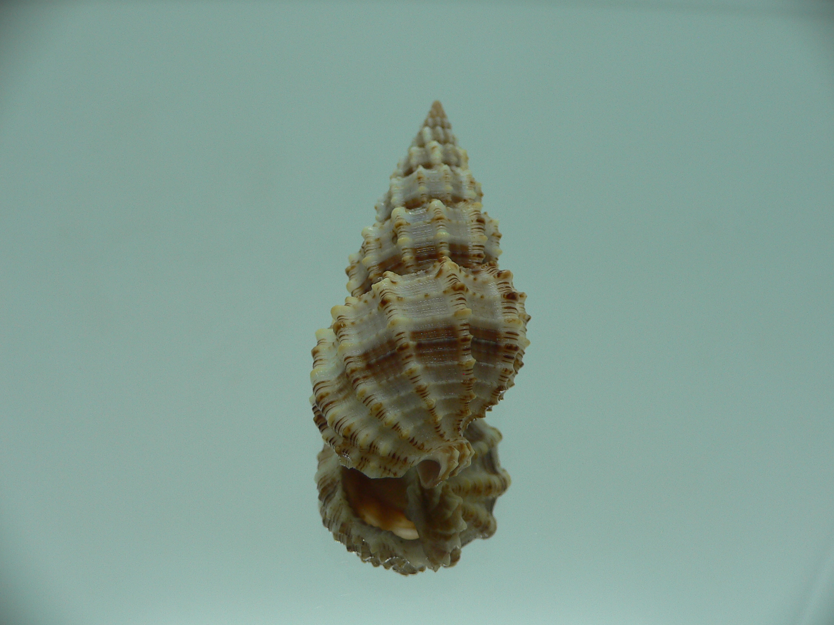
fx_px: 843
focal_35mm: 35
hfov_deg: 52.6
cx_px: 417
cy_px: 312
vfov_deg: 40.7
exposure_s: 1/80
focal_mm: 4.6
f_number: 2.8
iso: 80
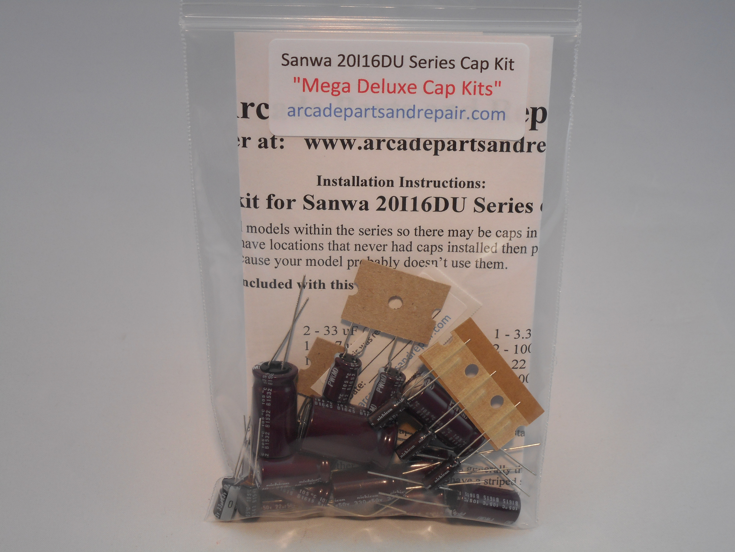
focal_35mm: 67
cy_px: 276
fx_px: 1423
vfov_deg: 21.9
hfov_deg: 29.0
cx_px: 368
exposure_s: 1/30
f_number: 5.3
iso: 110
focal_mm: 12
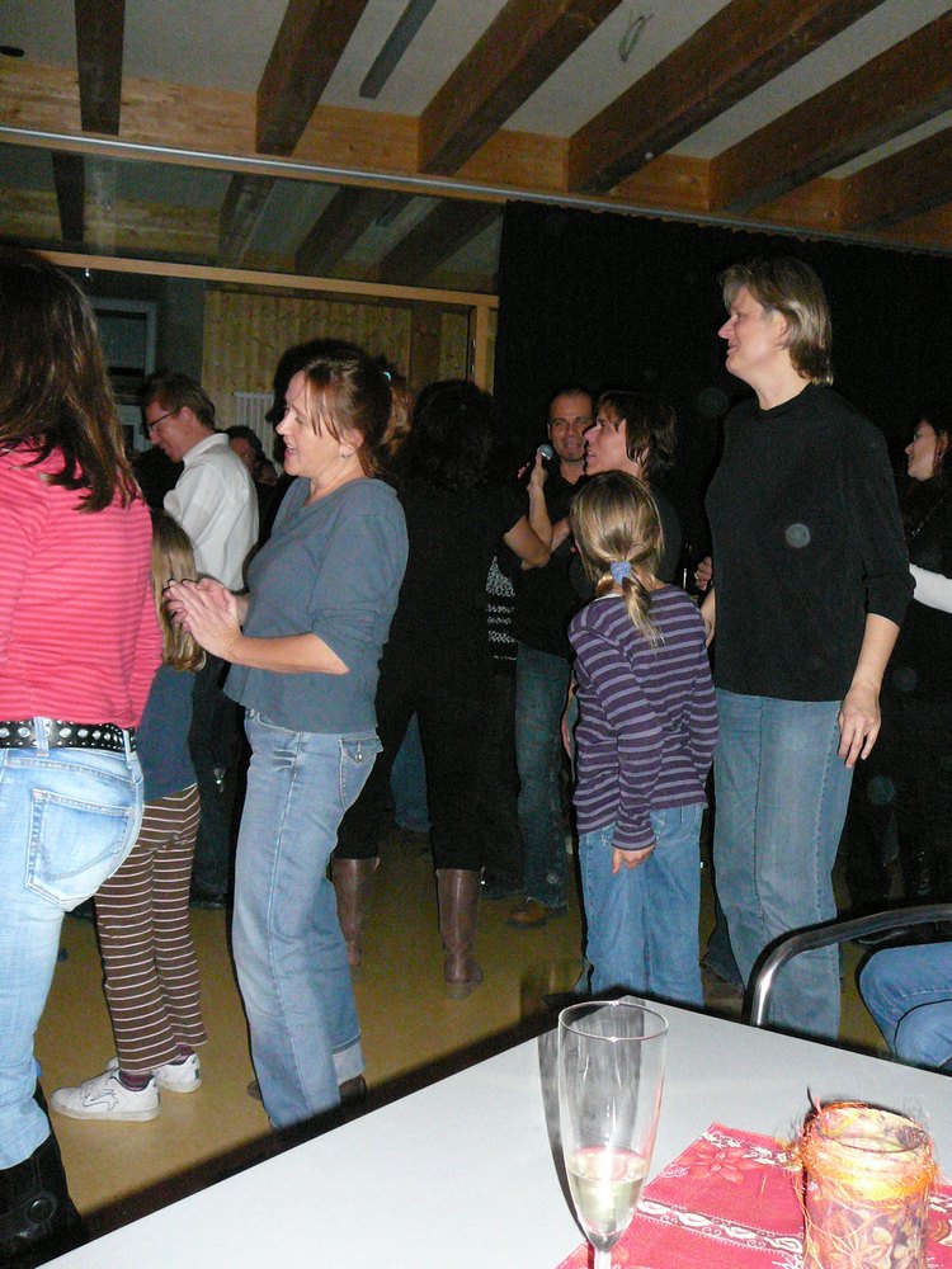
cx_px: 476
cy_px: 634
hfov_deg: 40.7
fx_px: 1283
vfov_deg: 52.6
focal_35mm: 35
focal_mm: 5.2
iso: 400
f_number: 2.8
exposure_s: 1/30
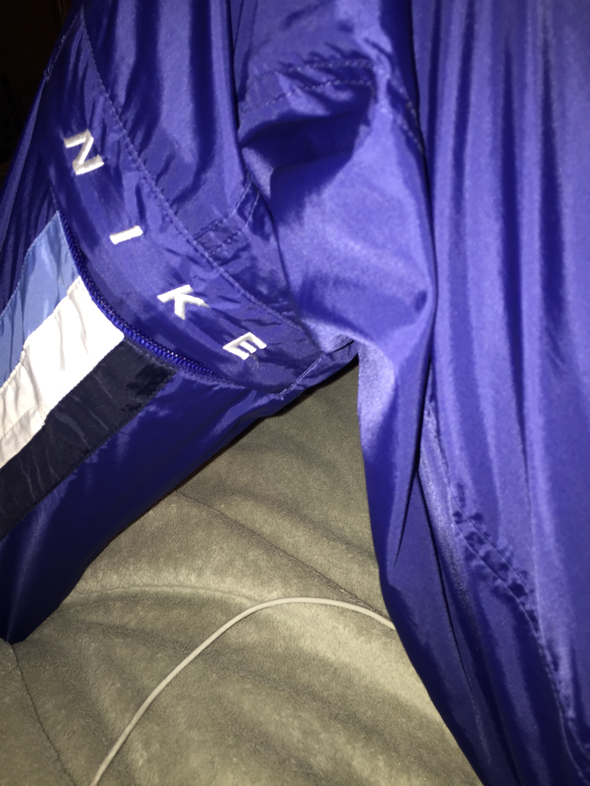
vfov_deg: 61.7
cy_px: 393
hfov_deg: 48.2
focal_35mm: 29
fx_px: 659
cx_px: 295
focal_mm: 4.15
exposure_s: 1/17
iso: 32
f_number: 2.2
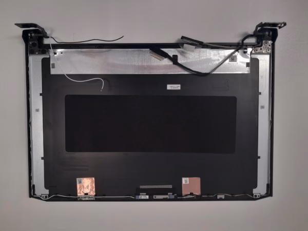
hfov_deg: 65.3
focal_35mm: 27
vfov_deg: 51.4
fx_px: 240
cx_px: 154
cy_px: 116
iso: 80
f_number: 1.8
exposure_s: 1/60
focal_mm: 4
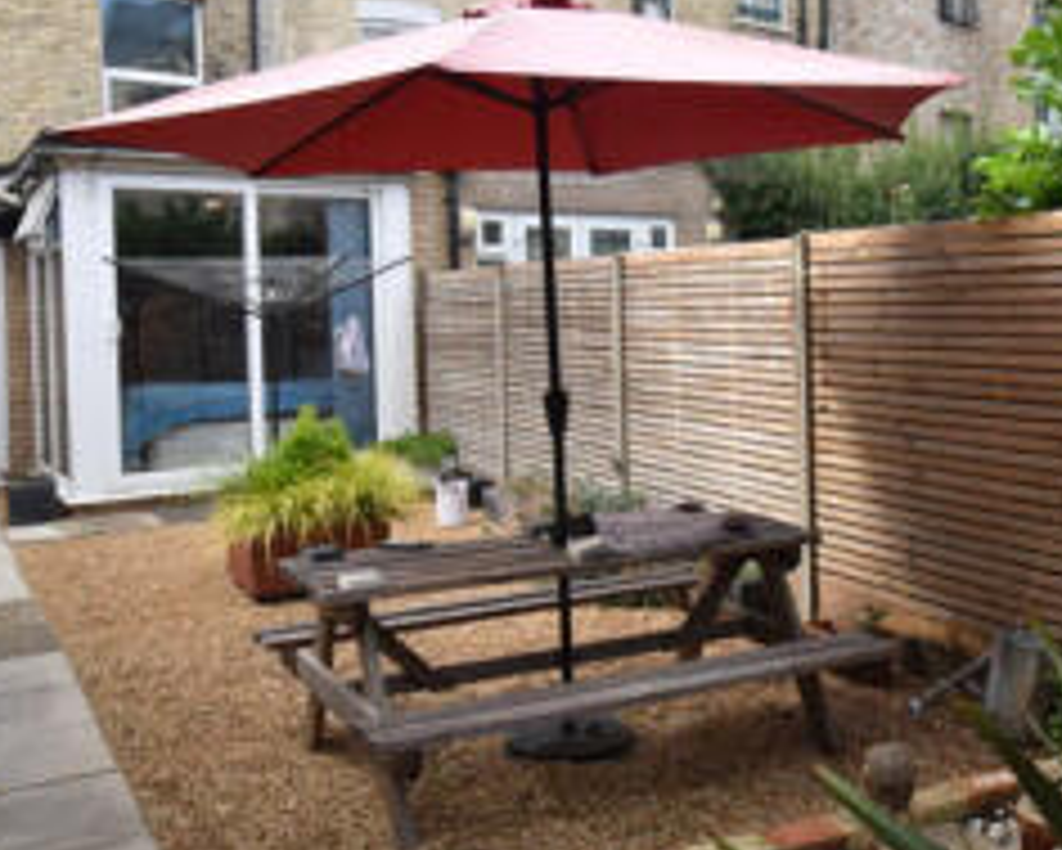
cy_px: 272
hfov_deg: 45.9
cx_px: 727
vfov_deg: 37.8
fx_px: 1226
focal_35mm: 39
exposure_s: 1/160
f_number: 10
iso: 400
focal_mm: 10
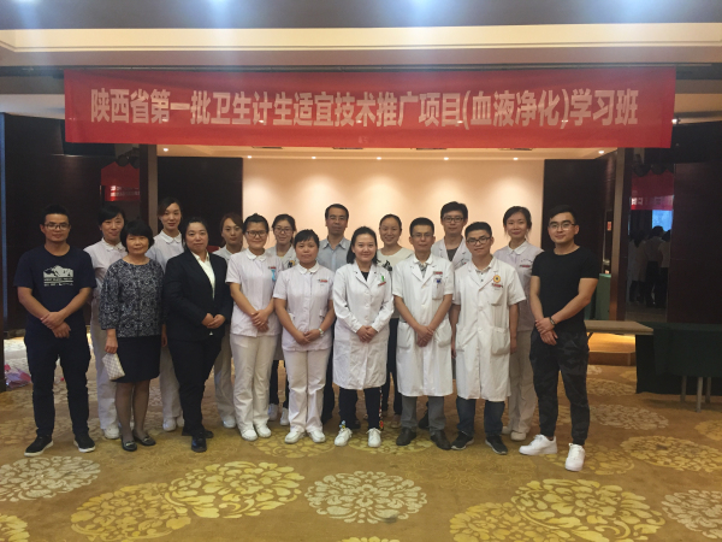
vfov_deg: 48.2
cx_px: 361
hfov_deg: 61.7
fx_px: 605
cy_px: 271
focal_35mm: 29
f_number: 2.2
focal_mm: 4.15
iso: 160
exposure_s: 1/33
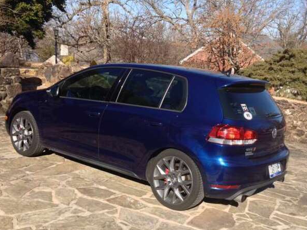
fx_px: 417
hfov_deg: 40.4
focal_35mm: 47
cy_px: 129
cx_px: 170
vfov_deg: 30.9
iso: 50
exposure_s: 1/1062
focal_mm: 4.28
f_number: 2.4
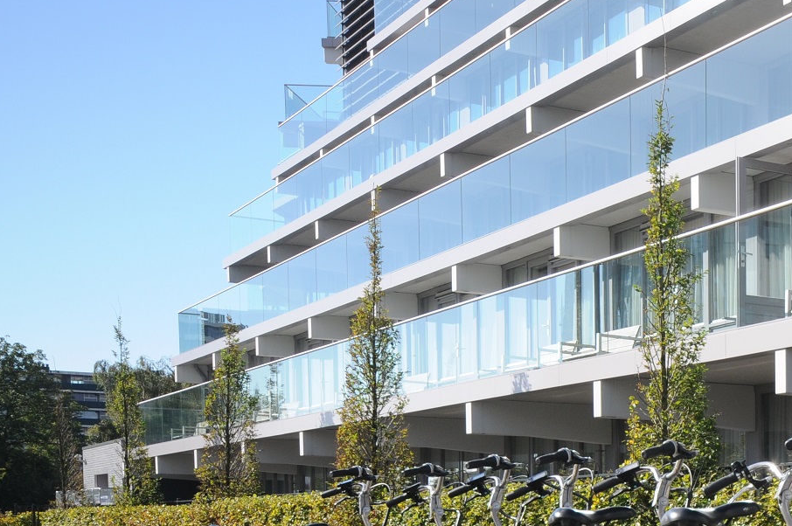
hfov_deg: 25.8
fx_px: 1560
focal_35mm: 71
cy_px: 575
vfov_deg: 18.4
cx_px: 921
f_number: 8
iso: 200
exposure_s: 1/250
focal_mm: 20
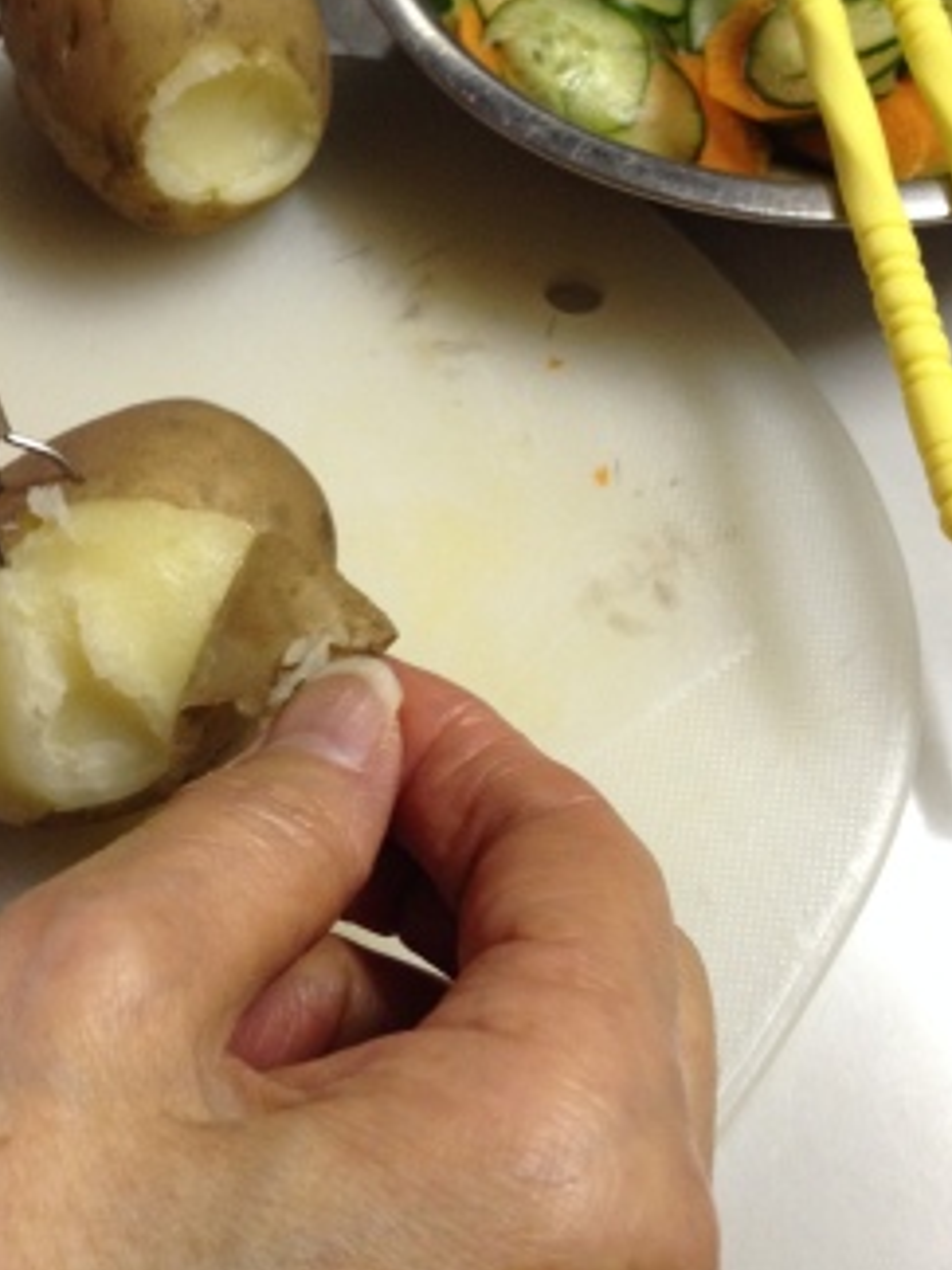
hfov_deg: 28.1
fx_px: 1870
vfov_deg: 37.0
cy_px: 400
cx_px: 225
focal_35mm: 51
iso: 200
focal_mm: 4.12
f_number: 2.4
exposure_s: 1/20
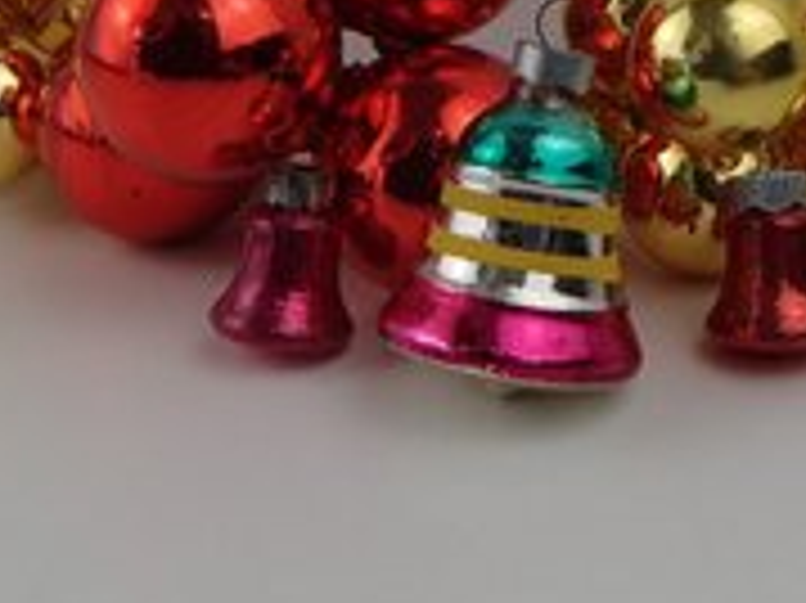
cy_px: 56
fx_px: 1652
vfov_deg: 20.3
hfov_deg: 27.3
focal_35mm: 71
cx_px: 502
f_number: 4.7
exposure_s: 1/160
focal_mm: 6.64
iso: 125
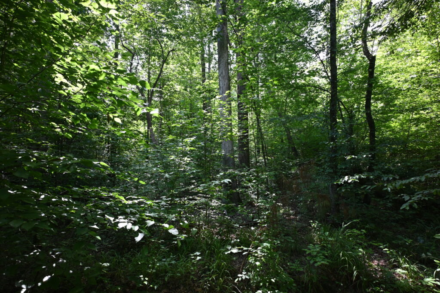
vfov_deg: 67.3
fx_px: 220
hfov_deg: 90.0
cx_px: 220
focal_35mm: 18
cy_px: 146
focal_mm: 12
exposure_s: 1/250
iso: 400
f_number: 3.5
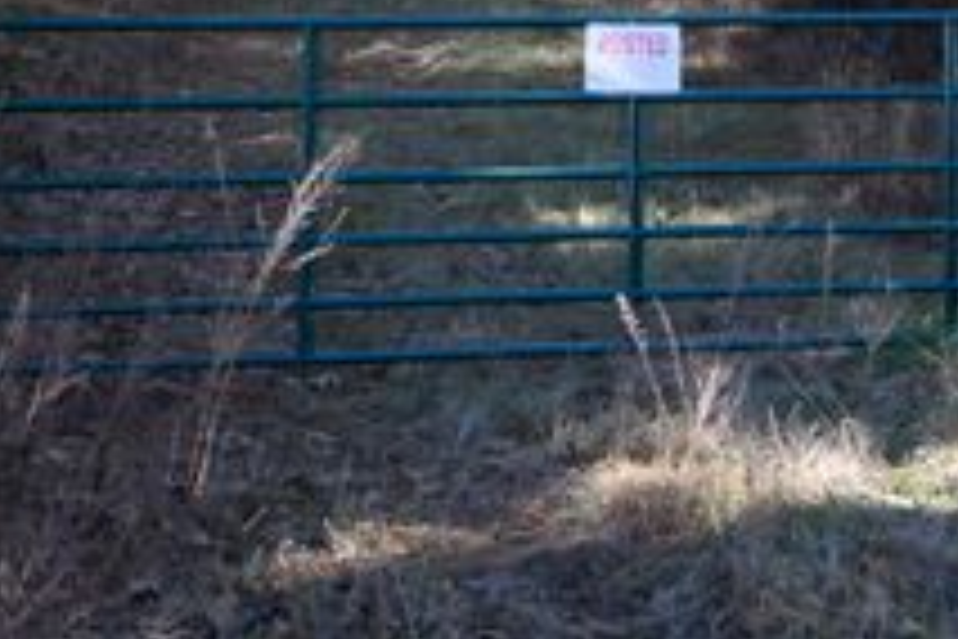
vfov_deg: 14.5
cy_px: -2
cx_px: 564
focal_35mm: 93
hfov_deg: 21.9
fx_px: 2475
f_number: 5.6
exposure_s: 1/80
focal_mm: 46
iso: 180
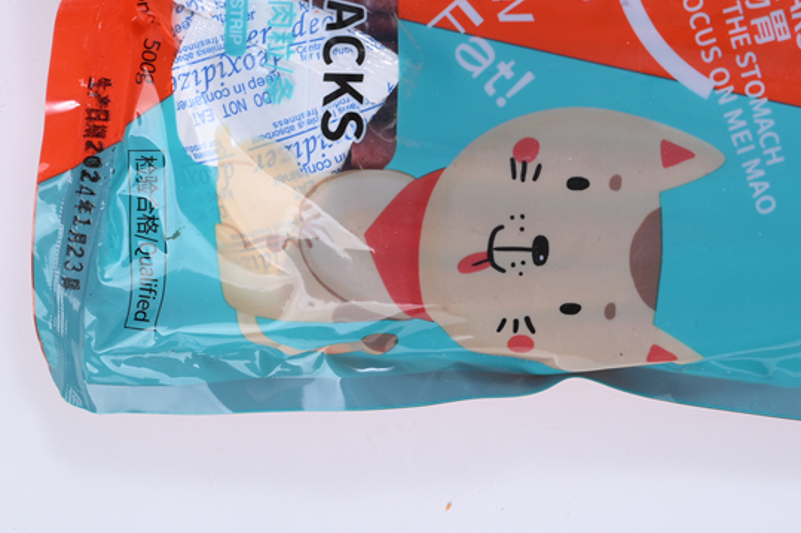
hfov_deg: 19.9
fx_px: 2269
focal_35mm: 102
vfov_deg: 13.3
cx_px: 578
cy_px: 59
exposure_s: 1/125
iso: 160
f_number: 11
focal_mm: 55
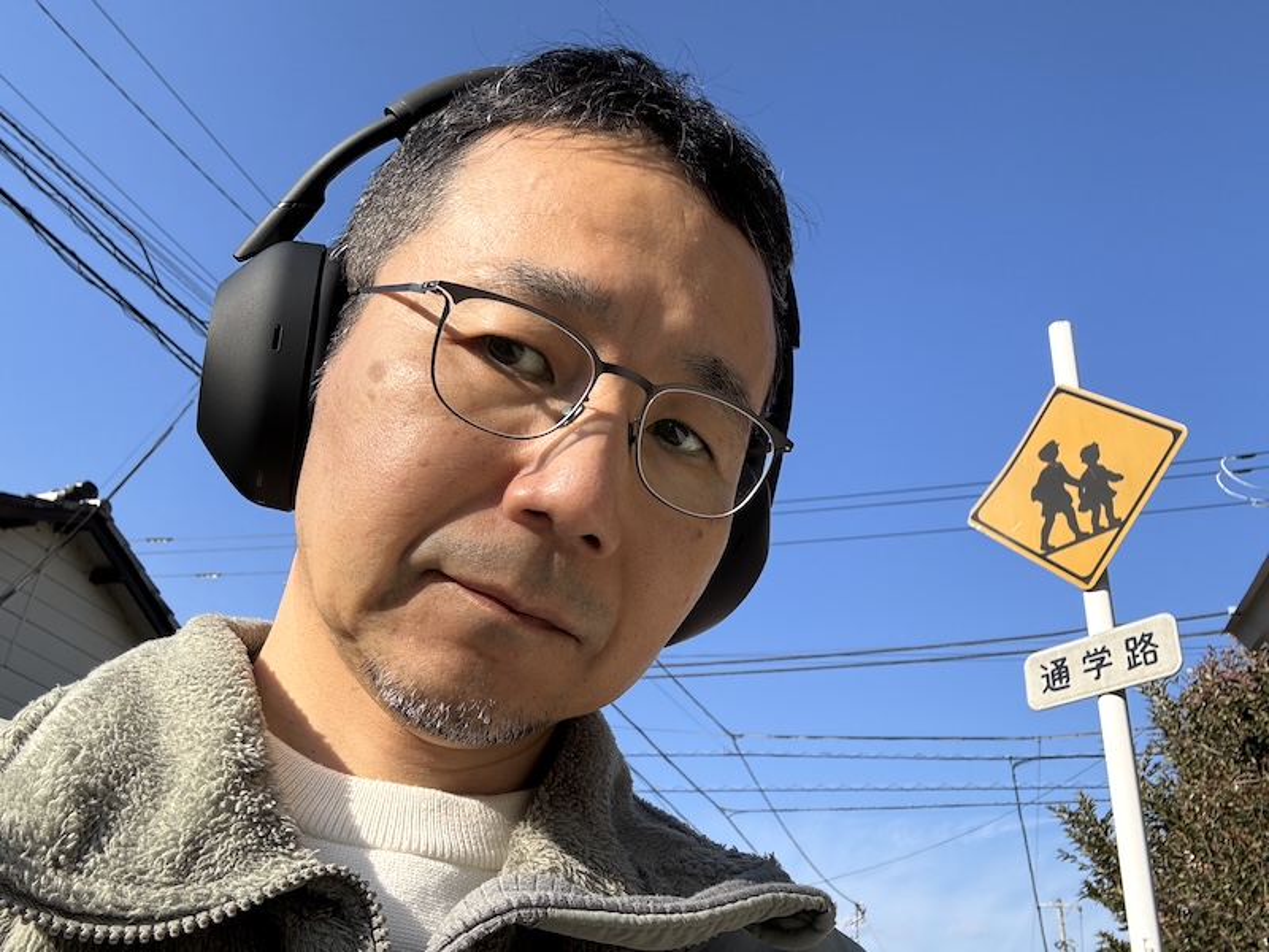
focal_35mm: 30
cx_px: 634
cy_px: 476
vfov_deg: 46.8
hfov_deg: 60.0
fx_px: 1100
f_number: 1.9
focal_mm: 2.69
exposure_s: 1/831
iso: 25
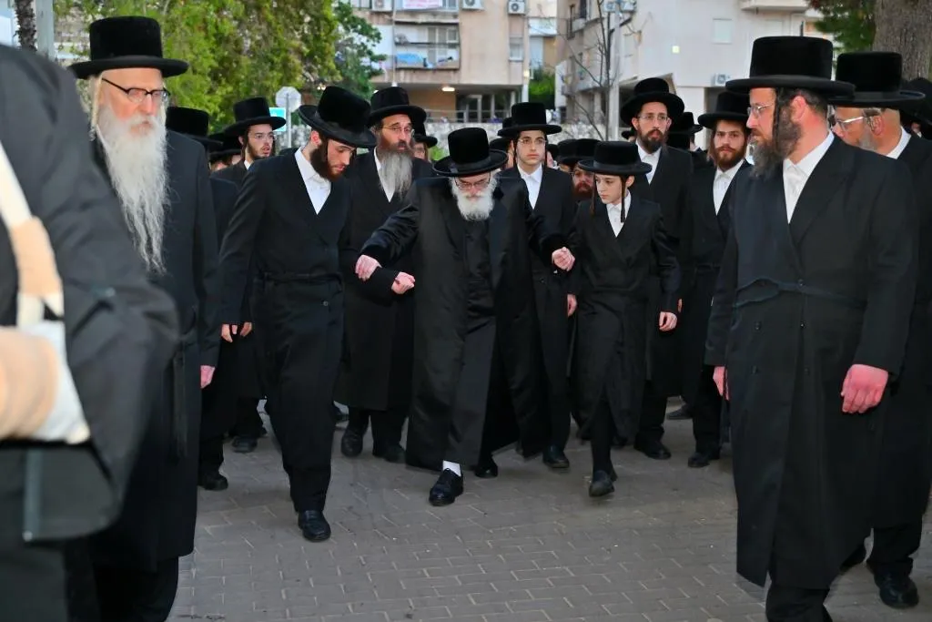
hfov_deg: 44.5
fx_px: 1139
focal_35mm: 44
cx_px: 466
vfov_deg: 30.5
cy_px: 311
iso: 500
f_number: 4
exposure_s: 1/200
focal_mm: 44
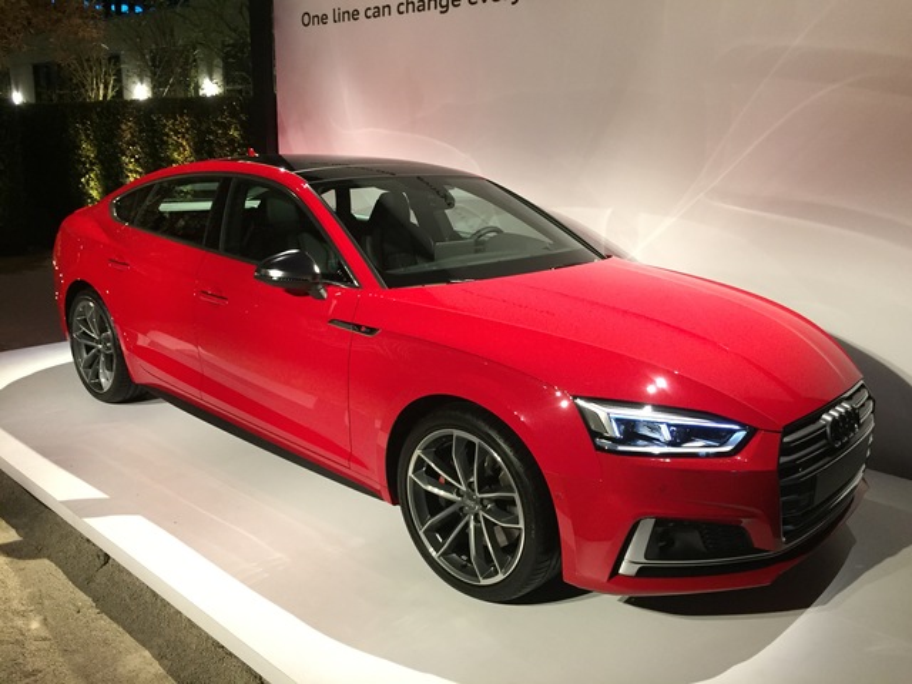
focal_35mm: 29
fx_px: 764
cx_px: 456
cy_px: 342
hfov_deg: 61.7
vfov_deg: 48.2
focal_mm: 4.15
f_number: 2.2
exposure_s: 1/17
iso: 250
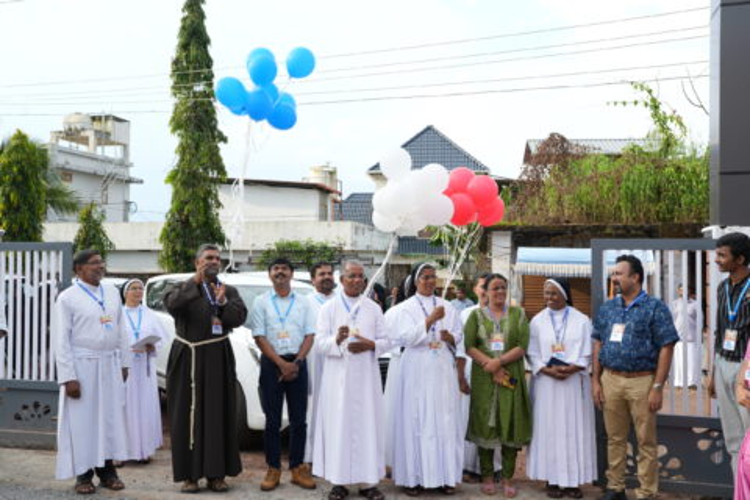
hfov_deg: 54.4
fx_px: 729
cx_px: 375
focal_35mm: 35
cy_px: 250
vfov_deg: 37.9
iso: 160
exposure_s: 1/125
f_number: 7.1
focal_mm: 35
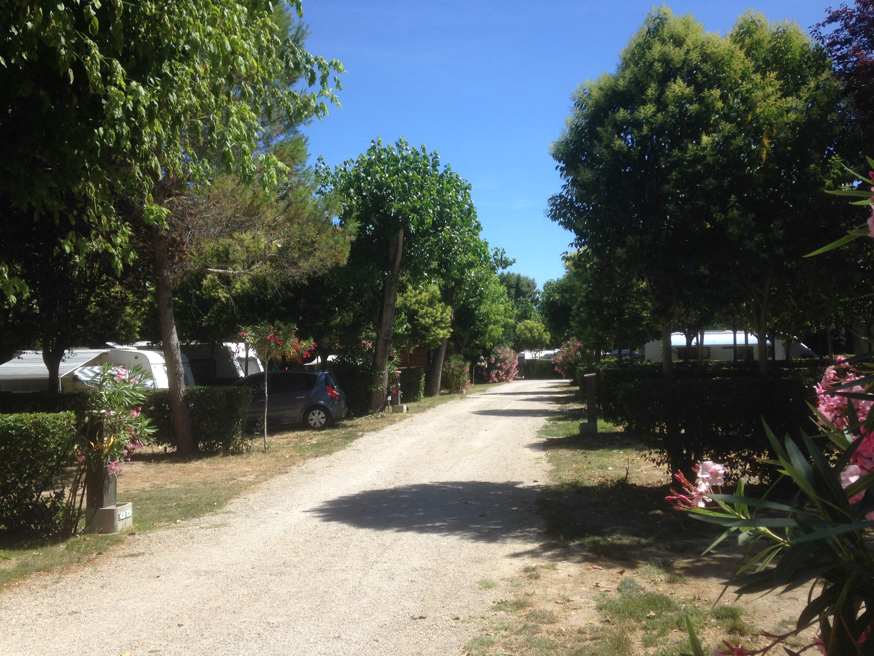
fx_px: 833
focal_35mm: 33
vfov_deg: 42.9
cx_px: 437
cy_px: 328
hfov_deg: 55.4
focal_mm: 4.12
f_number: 2.4
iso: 50
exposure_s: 1/1232
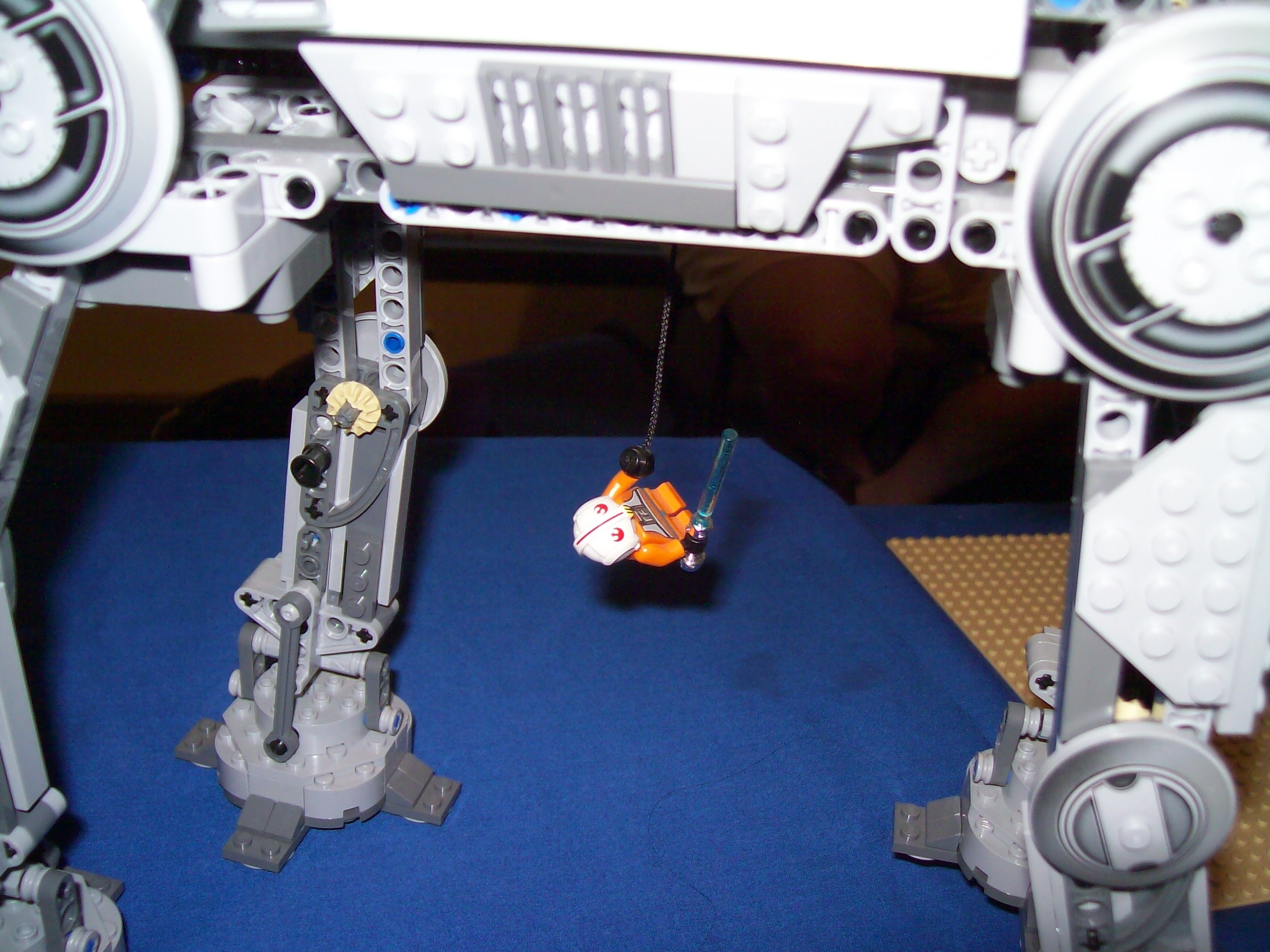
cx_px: 635
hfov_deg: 51.4
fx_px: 1321
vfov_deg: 39.6
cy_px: 476
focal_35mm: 36
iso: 80
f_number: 2.7
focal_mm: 6
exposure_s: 1/64
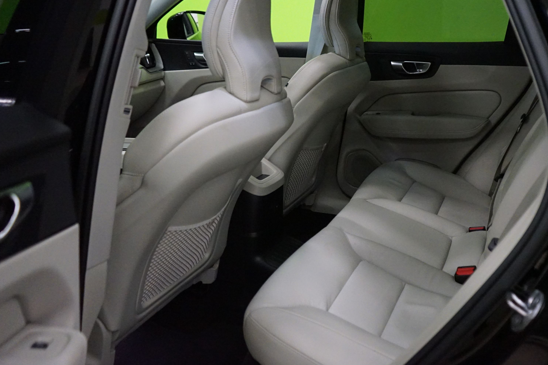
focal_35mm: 37
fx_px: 563
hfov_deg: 51.3
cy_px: 138
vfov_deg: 35.8
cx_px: 348
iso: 6400
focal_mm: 28
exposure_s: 1/125
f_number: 3.5
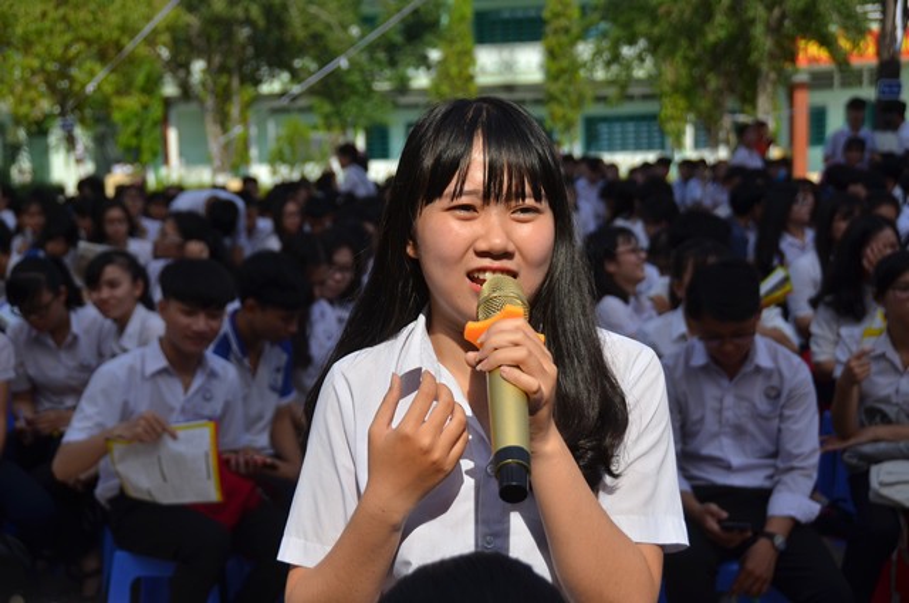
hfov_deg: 30.6
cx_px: 454
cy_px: 302
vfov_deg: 20.5
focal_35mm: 66
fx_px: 1663
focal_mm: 44
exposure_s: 1/1250
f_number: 4.5
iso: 100
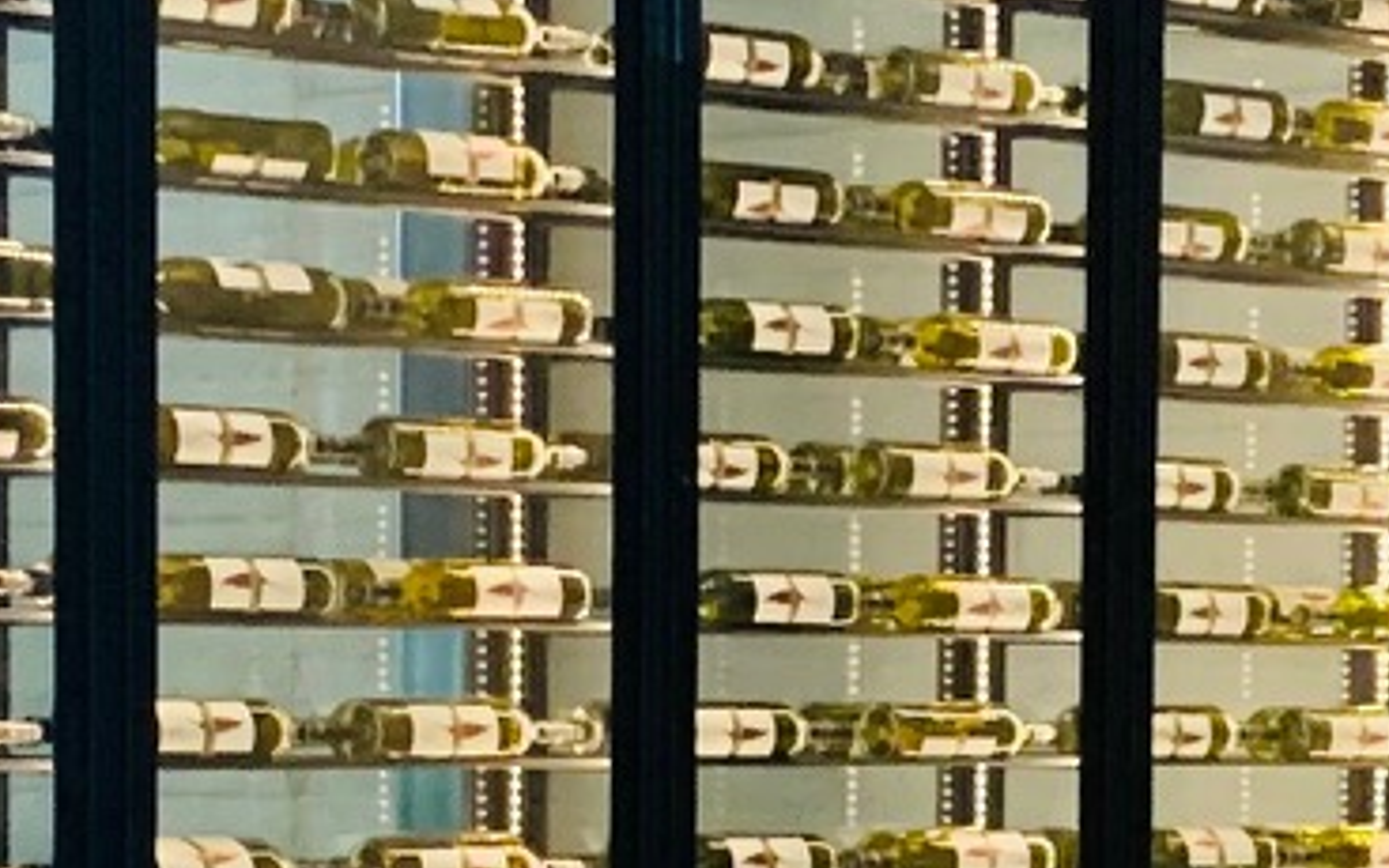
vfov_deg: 8.6
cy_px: 974
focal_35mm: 151
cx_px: 1204
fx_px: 5716
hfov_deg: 13.7
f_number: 1.8
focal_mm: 4.25
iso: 320
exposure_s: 1/40
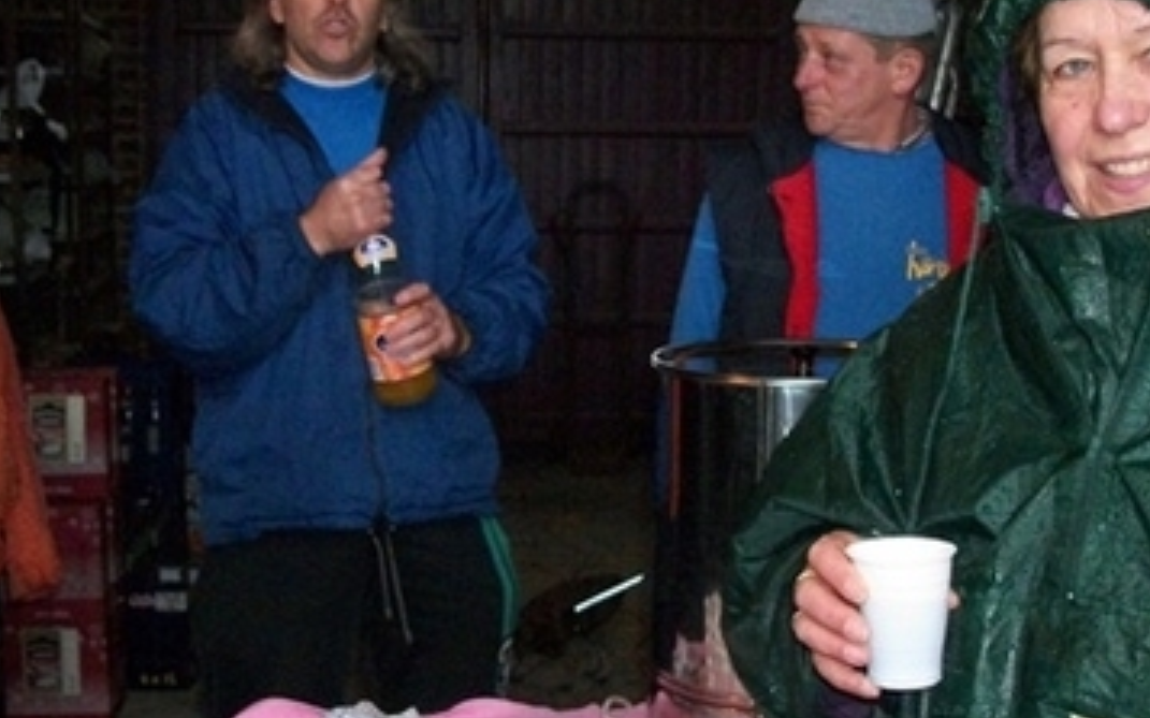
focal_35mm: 57
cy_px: 419
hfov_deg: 35.7
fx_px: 1786
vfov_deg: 22.7
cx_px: 525
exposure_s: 1/125
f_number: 2.9
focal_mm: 5.7
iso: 400
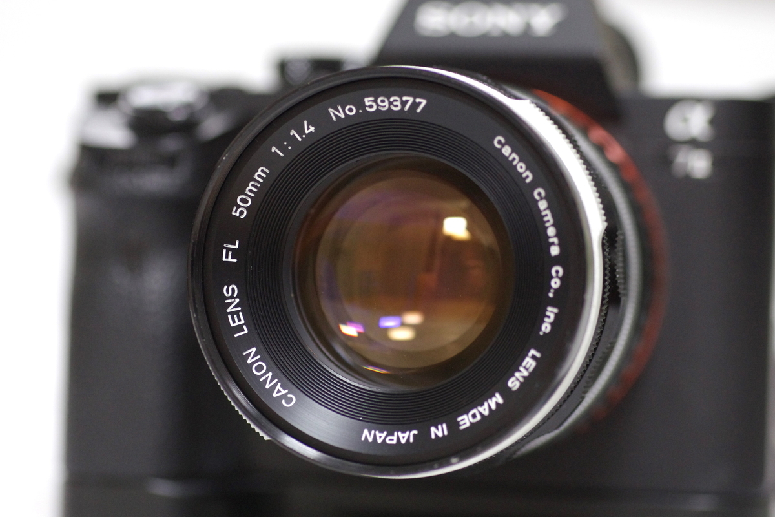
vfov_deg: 13.0
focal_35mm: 105
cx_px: 388
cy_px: 258
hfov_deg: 19.5
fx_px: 2260
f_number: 3.2
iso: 2000
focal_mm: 70
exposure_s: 1/80
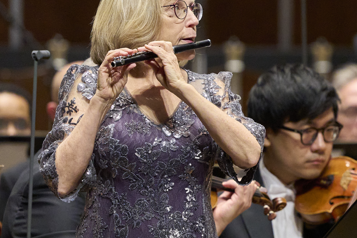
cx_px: 490
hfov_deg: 2.1
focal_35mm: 984
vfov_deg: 1.4
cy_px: 174
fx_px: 9757
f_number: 3.5
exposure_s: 1/500
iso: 4000
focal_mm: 300
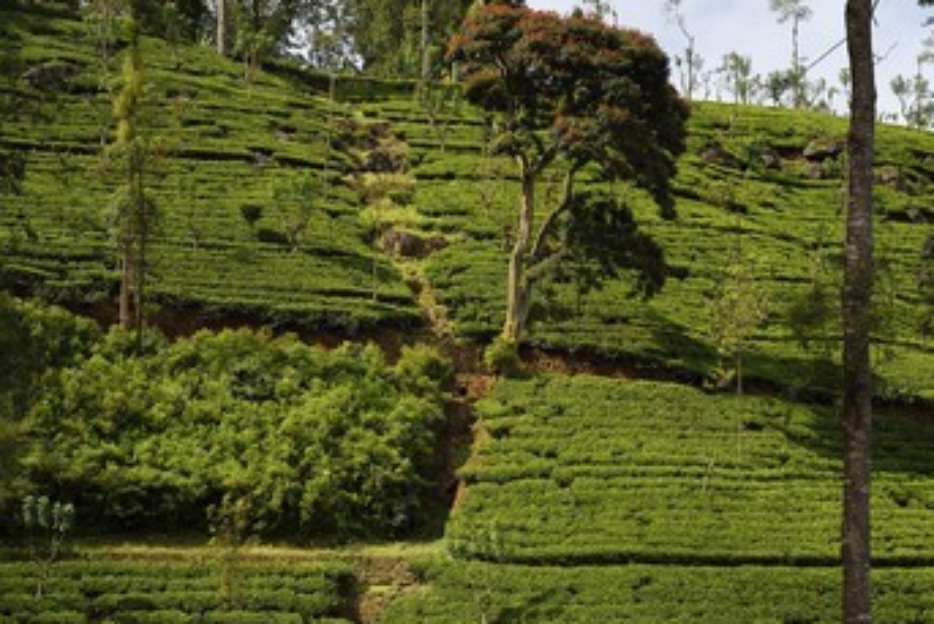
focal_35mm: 71
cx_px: 561
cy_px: 343
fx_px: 1843
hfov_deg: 28.4
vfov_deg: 19.2
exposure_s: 1/1600
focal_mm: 58
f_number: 8
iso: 800
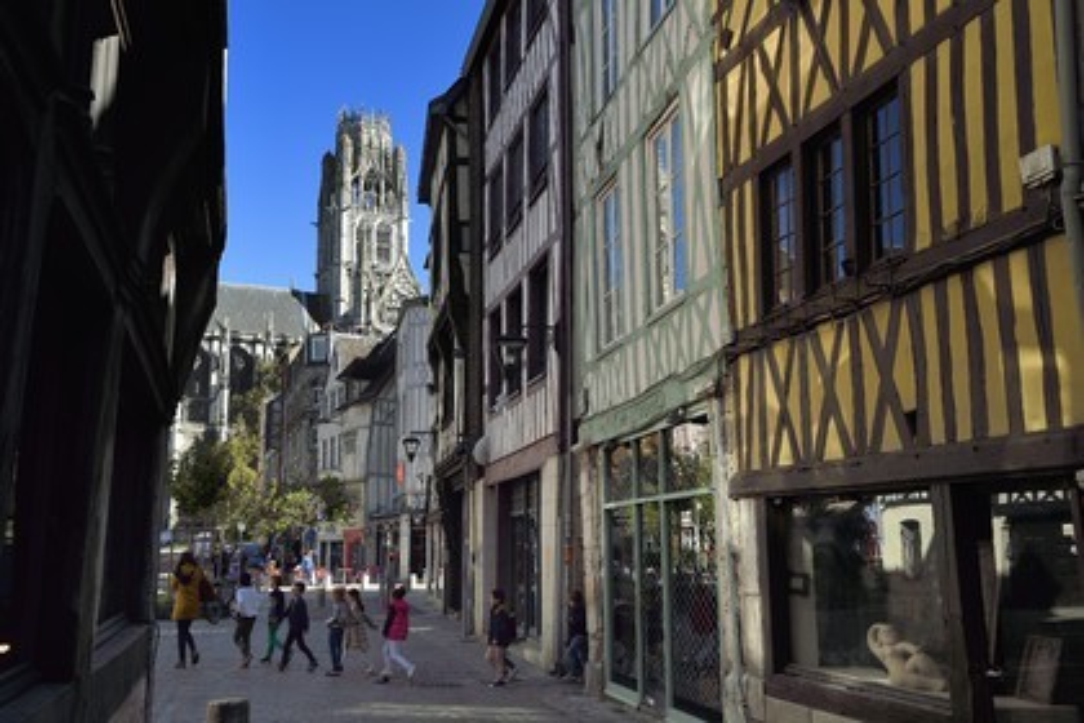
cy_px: 362
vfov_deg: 35.1
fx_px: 1144
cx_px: 542
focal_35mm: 38
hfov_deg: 50.7
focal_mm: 38
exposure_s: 1/250
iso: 200
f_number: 9
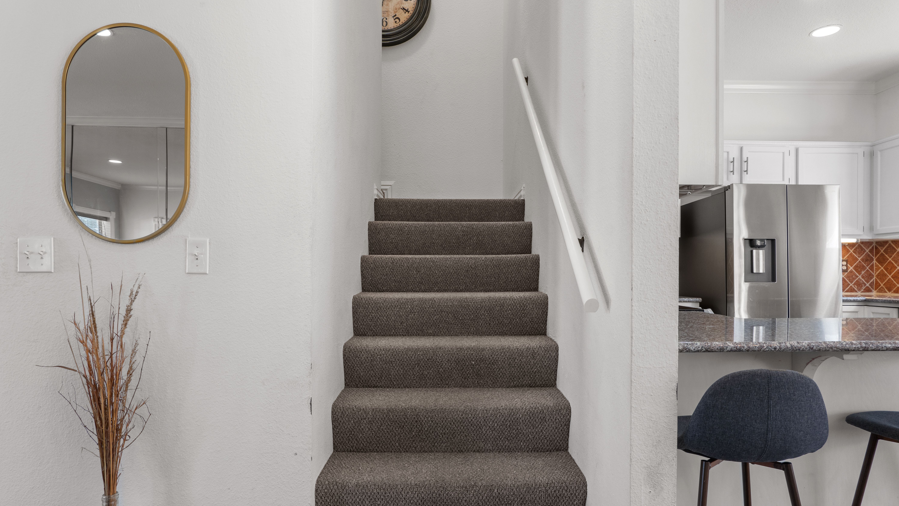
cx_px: 452
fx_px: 453
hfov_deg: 89.6
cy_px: 277
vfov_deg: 58.2
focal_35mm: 19
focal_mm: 18
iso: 640
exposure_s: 1/2
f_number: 11
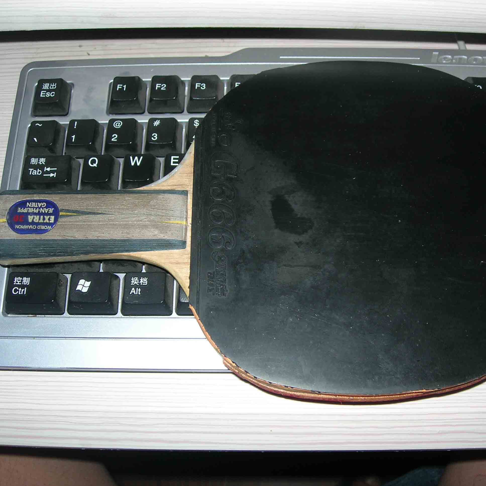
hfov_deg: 37.4
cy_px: 243
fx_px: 715
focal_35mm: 45
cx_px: 289
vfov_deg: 37.6
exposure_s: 1/60.1
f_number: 2.8
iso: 64
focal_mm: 7.8
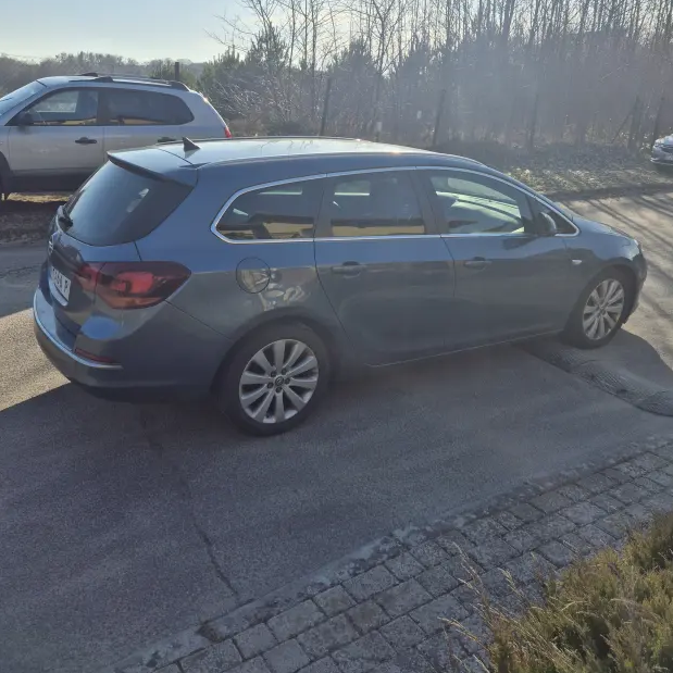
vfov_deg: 57.1
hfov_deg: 57.3
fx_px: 616
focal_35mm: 28
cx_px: 329
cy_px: 286
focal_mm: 5.4
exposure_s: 1/3992
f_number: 1.8
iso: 25
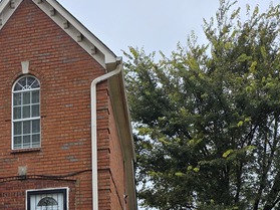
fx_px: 534
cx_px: -8
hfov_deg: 27.5
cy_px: 252
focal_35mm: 66
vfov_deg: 20.8
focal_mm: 6.25
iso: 32
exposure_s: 1/359
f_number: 1.7
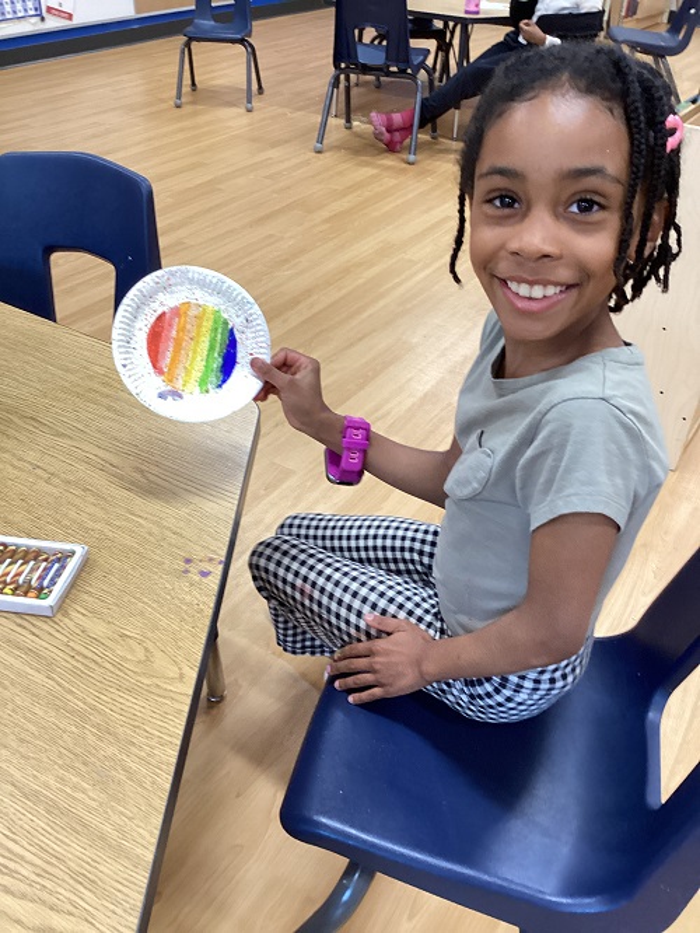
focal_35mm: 31
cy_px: 466
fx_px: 835
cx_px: 350
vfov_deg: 58.3
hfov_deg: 45.5
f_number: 2.4
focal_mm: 3.3
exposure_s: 1/60
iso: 160
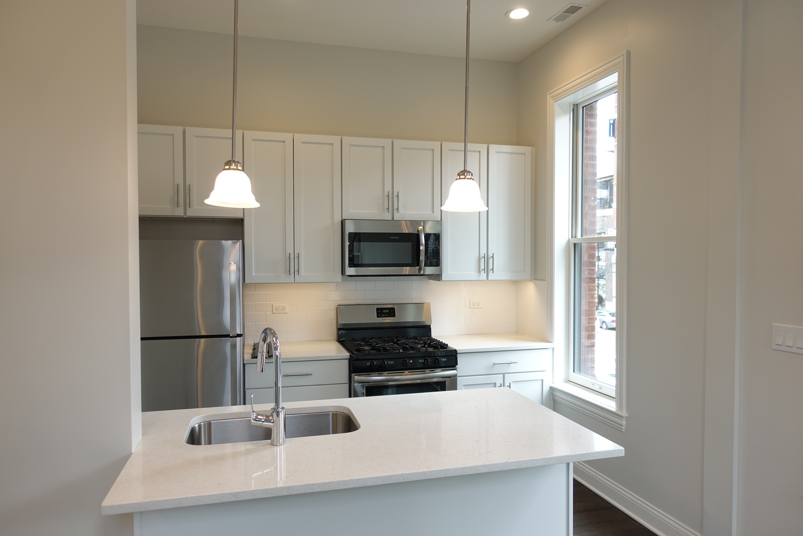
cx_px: 402
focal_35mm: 24
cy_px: 268
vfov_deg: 53.1
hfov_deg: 73.7
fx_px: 535
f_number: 1.8
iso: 125
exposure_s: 1/100
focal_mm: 8.8
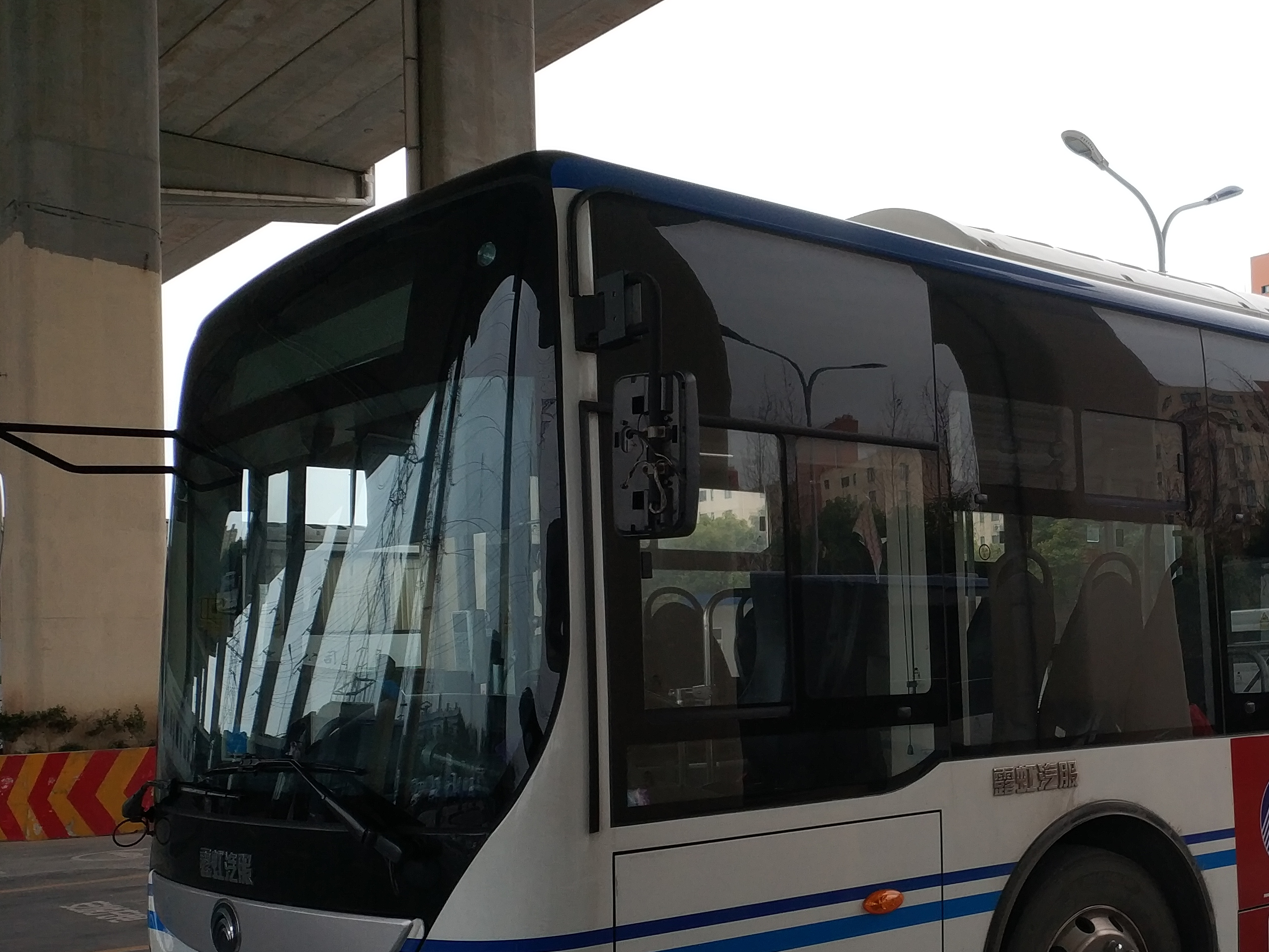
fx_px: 1869
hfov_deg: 36.3
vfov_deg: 28.5
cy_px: 589
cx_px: 1000
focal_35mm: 51
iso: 126
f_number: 2
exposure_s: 1/301
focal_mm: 4.5
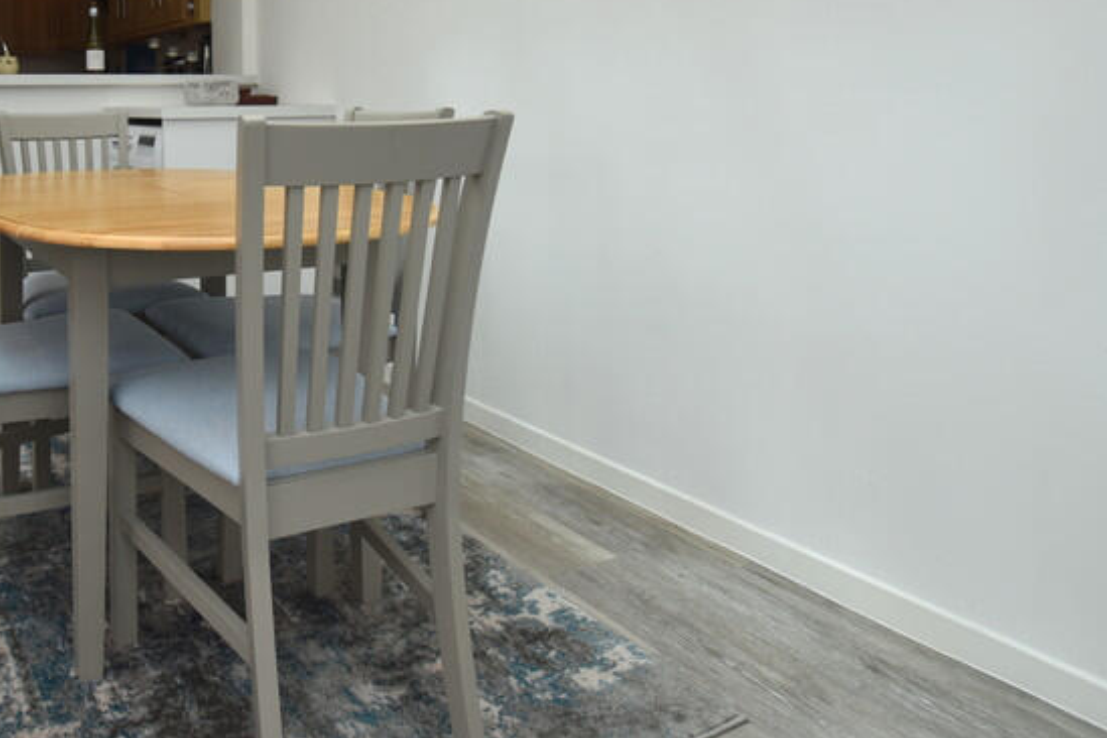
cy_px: 78
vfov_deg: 42.6
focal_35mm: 28
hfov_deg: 60.8
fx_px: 861
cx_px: 242
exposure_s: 1/200
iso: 100
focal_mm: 10
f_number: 5.6
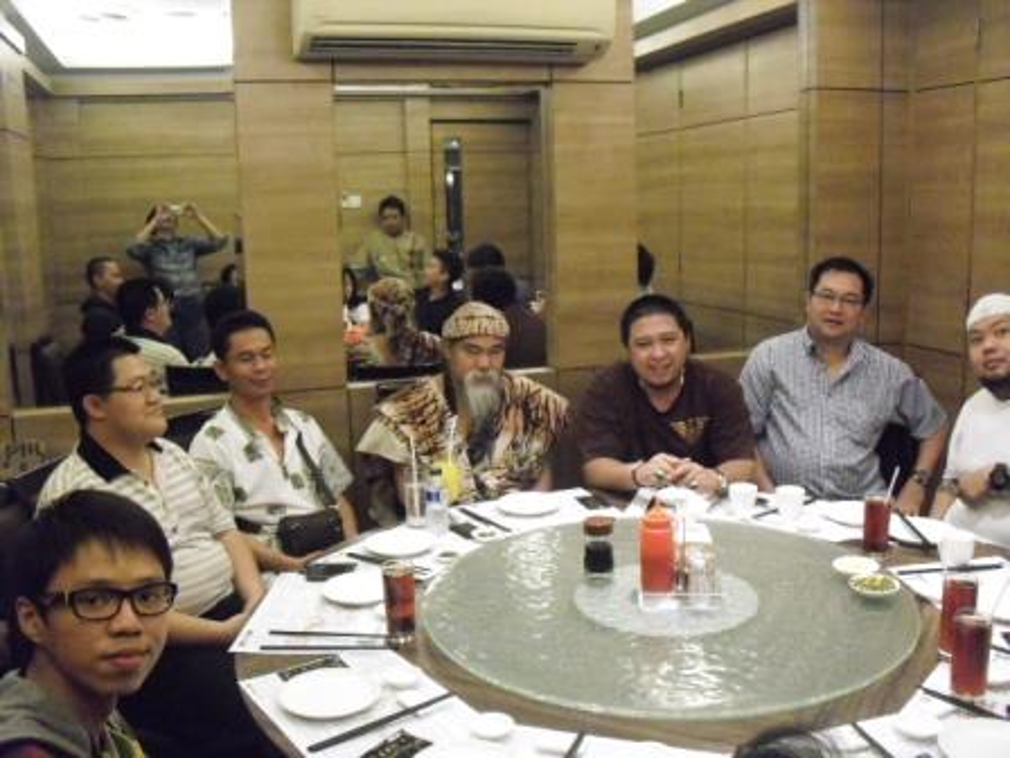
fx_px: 1050
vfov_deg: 39.7
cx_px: 505
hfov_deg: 51.4
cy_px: 379
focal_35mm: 36
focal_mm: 6.3
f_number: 3.1
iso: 800
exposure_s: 1/40
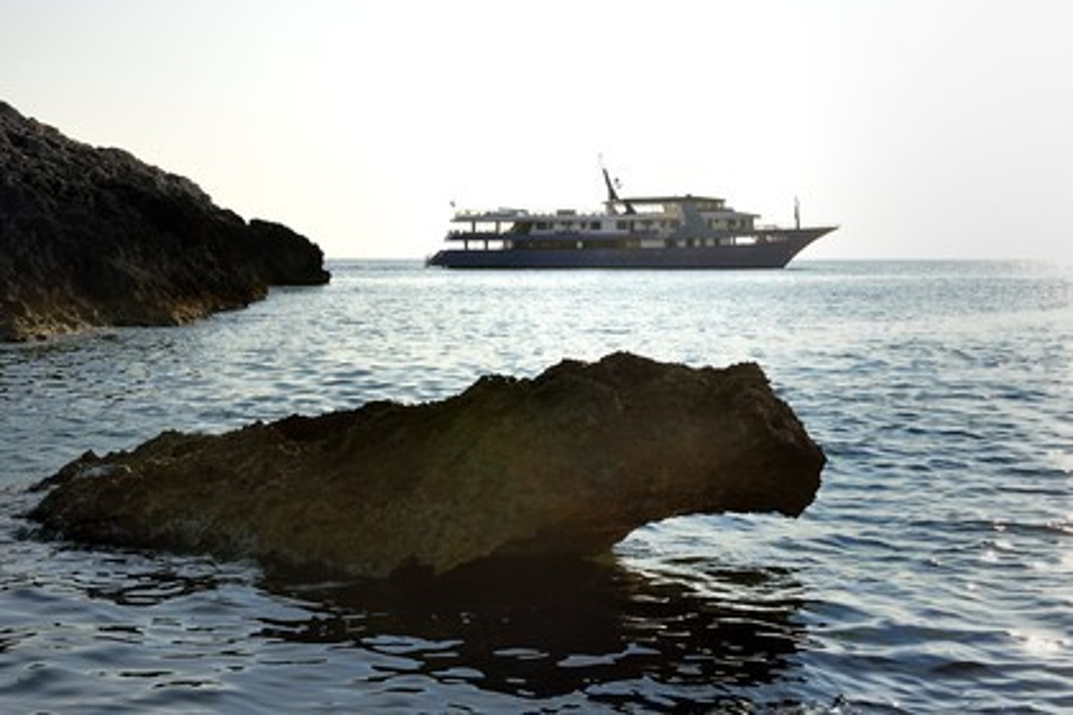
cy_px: 358
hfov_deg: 41.1
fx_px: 1431
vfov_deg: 28.1
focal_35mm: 48
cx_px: 536
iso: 200
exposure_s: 1/640
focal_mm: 48
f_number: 9
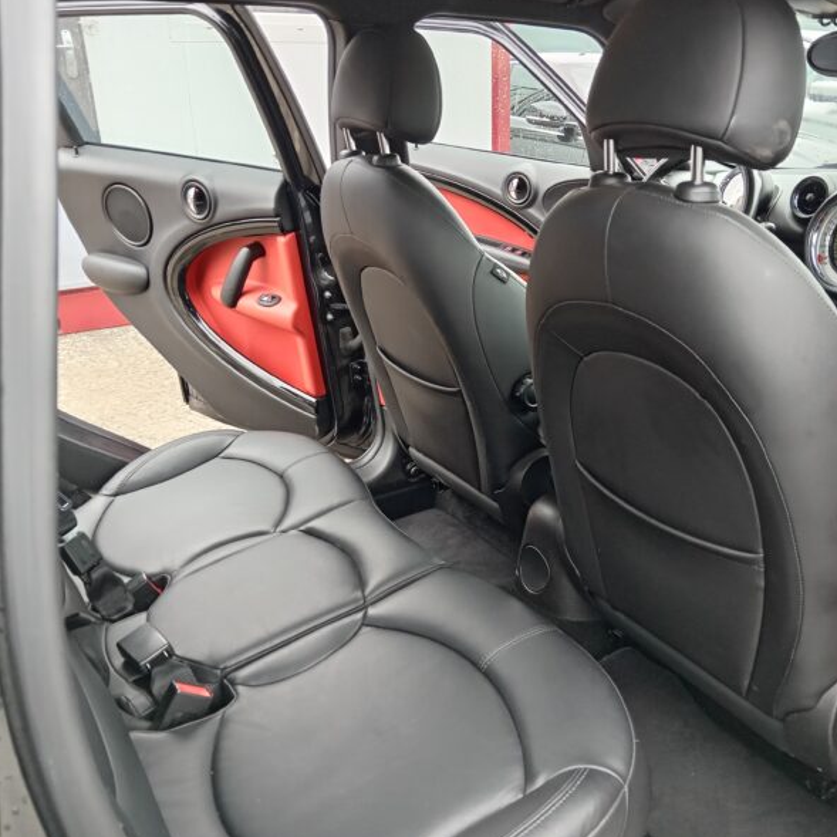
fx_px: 821
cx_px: 499
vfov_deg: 54.0
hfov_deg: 53.7
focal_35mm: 30
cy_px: 418
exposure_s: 1/30
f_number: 1.8
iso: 309
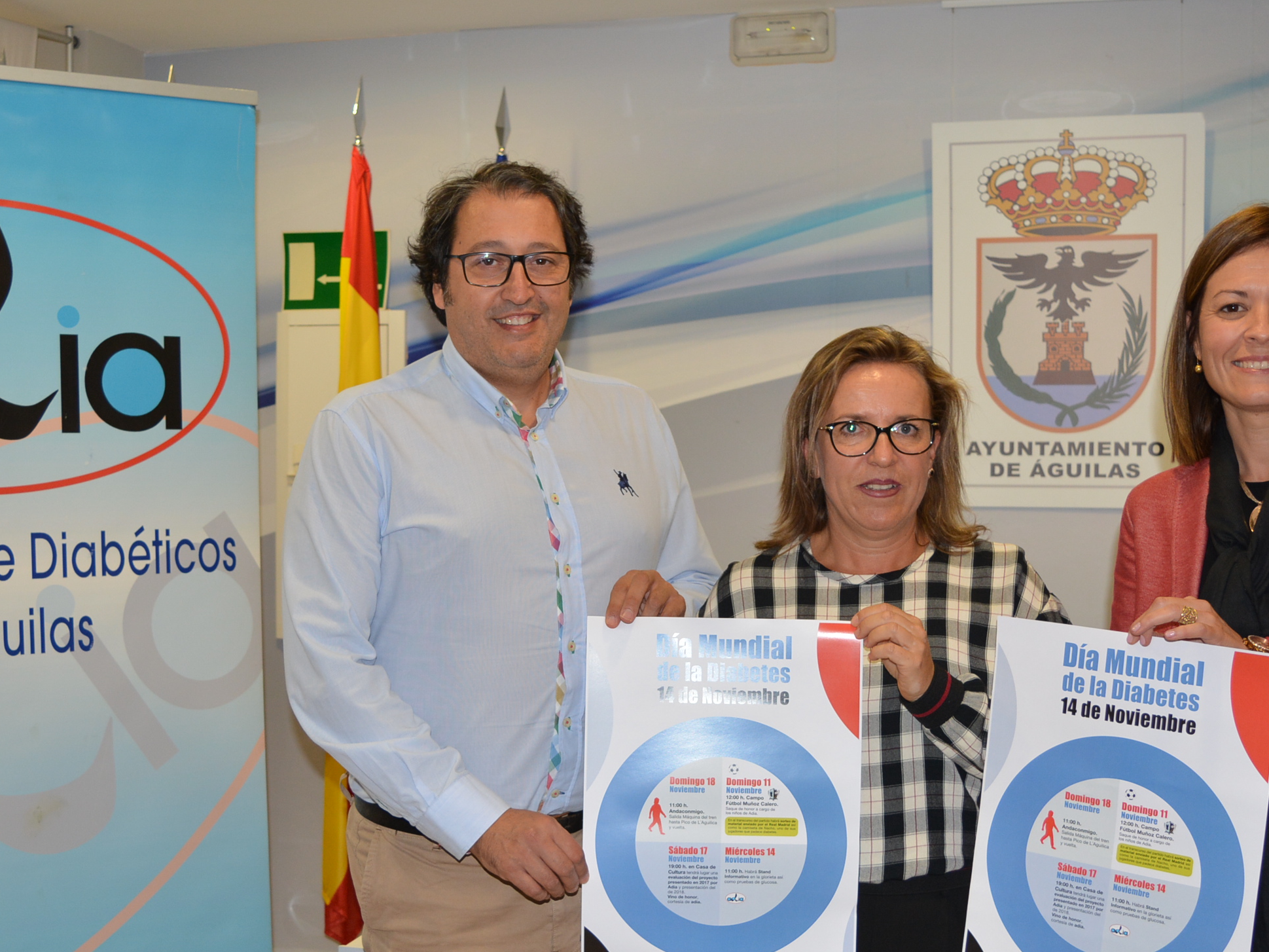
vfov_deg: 29.6
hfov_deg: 38.9
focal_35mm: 49
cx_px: 572
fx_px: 1796
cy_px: 538
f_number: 4
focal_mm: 22
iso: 400
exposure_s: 1/60
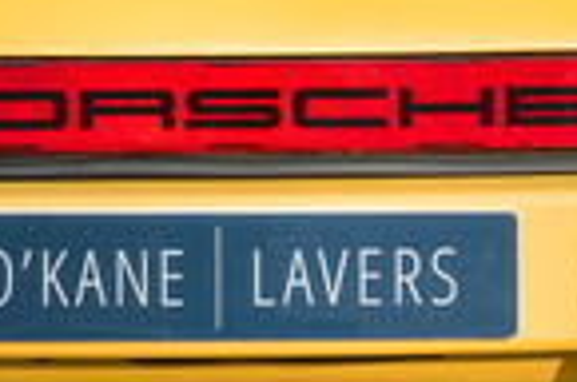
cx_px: 215
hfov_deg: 11.1
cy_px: -187
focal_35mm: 186
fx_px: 2975
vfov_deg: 7.2
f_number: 7.1
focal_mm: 35
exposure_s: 1/200
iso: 200
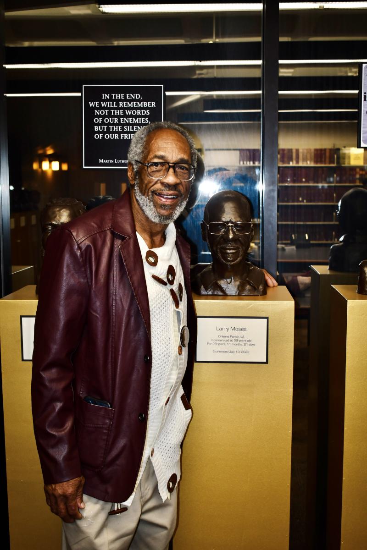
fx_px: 703
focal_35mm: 46
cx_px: 184
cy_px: 275
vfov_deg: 42.7
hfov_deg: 29.2
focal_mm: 31
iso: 640
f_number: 4.2
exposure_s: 1/60
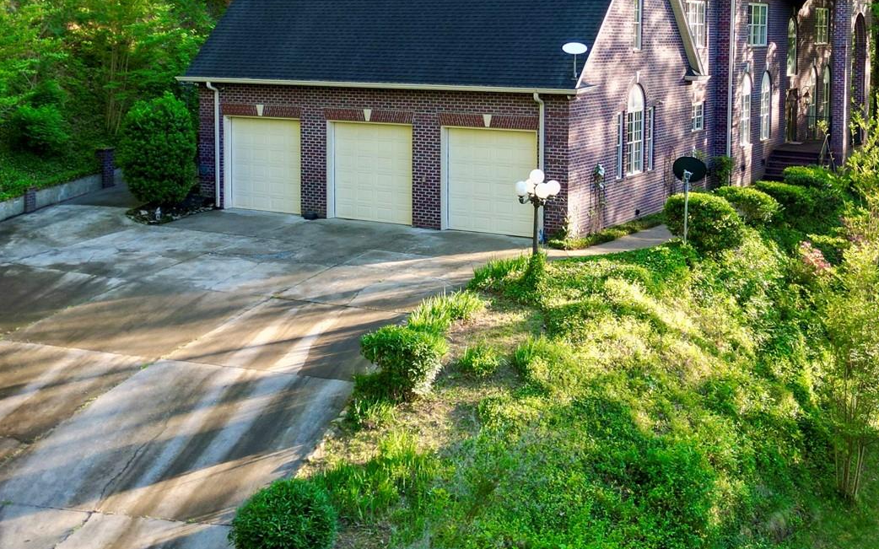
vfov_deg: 25.4
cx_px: 445
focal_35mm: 50
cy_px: 116
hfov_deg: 40.3
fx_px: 1198
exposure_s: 1/320
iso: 110
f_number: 1.7
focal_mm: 6.72
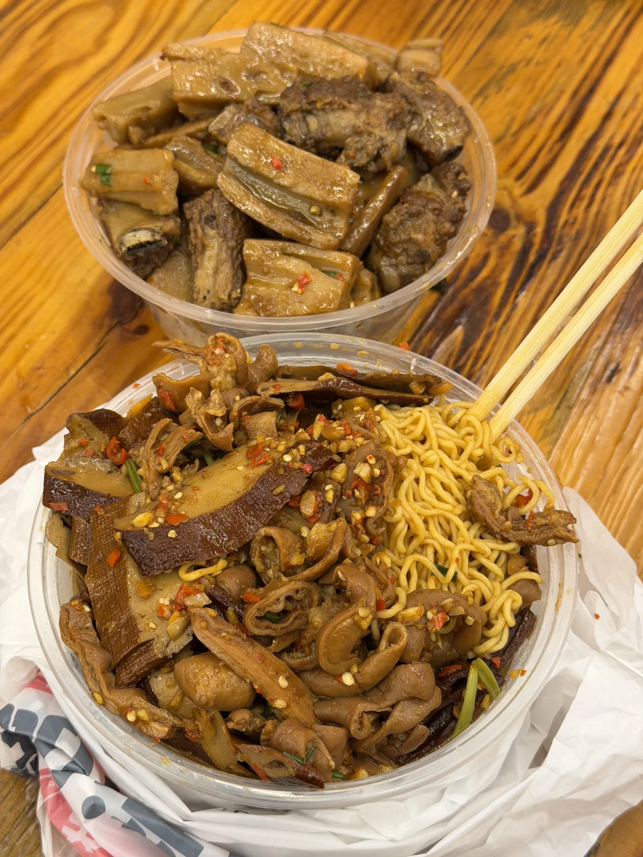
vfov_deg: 39.7
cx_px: 322
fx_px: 1189
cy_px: 428
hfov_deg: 30.3
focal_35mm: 48
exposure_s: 1/60
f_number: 1.78
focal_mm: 6.76
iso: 125
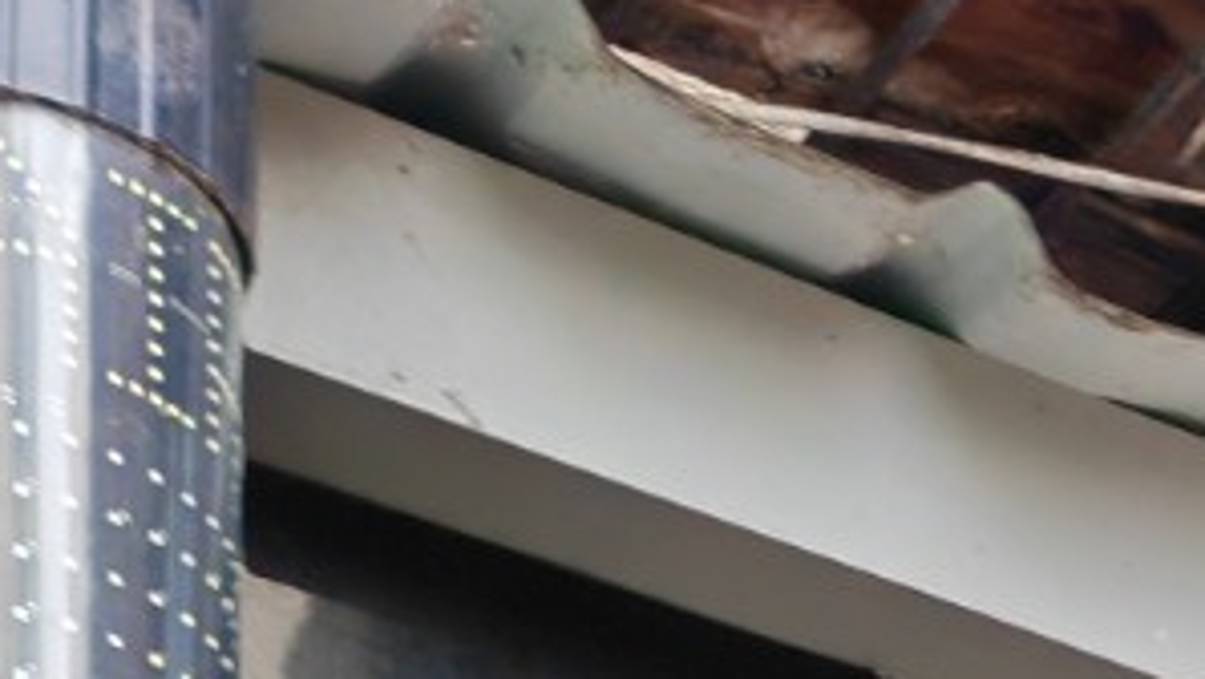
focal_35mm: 158
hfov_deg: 12.7
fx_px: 5051
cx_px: 1949
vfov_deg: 5.9
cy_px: 3116
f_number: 1.95
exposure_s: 1/100
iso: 64
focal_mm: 5.52
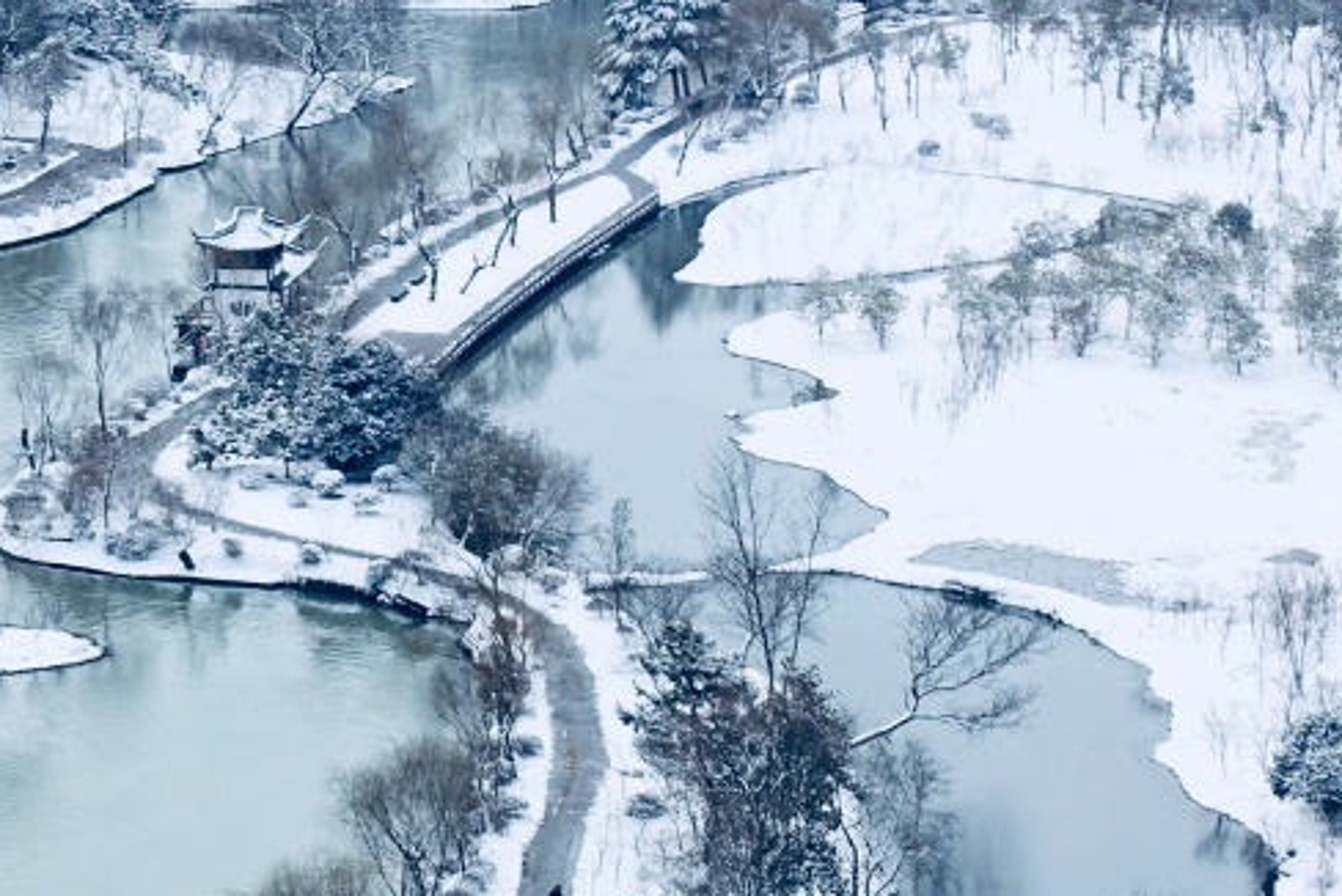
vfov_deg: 7.9
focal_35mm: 172
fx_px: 6415
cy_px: 976
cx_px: -28
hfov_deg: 11.8
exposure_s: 1/1000
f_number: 4.5
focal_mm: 25.7
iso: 125
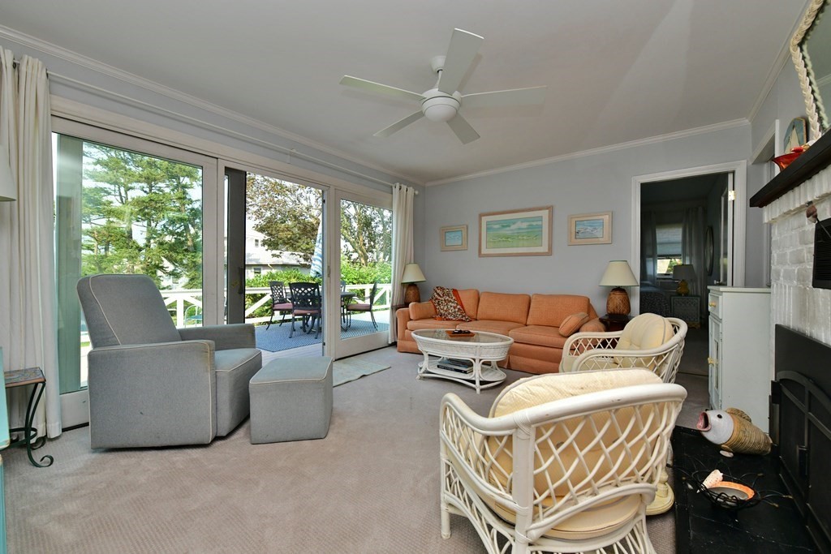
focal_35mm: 14
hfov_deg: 104.2
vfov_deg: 81.2
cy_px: 277
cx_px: 416
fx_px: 323
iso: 1600
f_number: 6.3
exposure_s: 1/640
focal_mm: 14
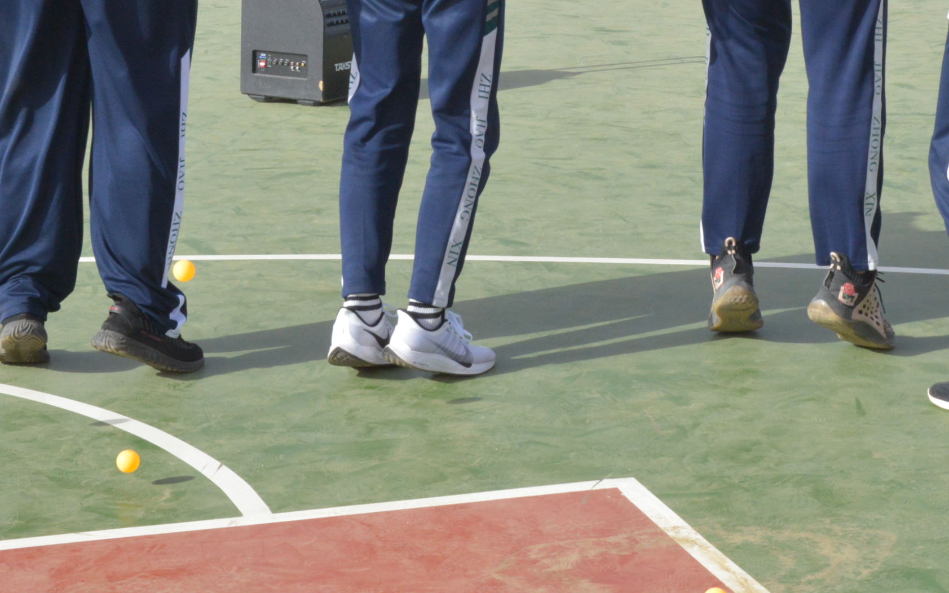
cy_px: -55
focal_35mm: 107
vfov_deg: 12.0
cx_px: 626
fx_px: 2767
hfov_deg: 19.4
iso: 3200
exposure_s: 1/1000
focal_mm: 48
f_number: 16
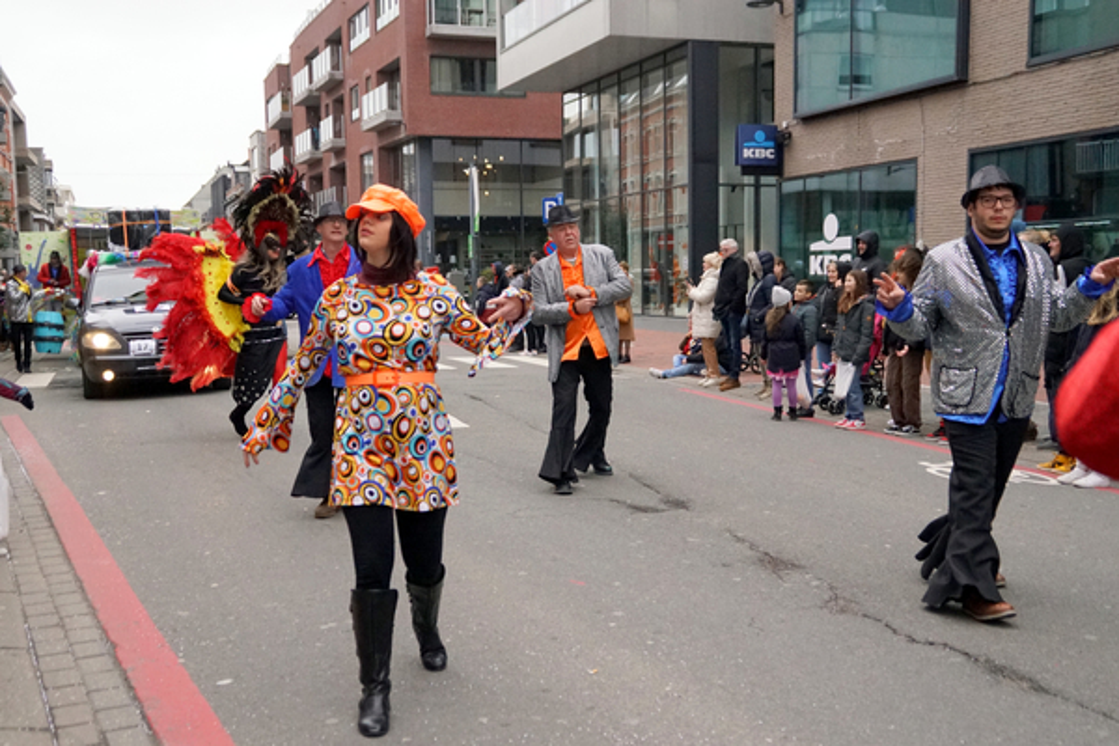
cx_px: 560
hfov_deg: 53.1
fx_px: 1119
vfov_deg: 36.9
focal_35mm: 36
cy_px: 373
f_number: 4
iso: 2500
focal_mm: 24
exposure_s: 1/2000
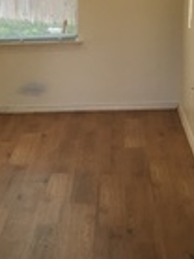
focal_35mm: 100
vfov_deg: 19.3
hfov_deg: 14.5
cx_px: -4
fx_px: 748
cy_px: 237
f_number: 2.2
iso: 32
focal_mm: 4.15
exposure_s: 1/30
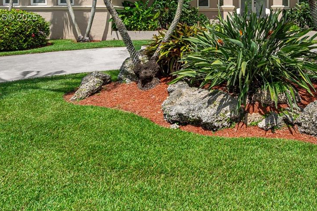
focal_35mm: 35
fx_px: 308
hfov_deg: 51.6
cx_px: 246
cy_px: 18
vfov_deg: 35.4
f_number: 9
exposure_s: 1/160
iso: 100
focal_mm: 16
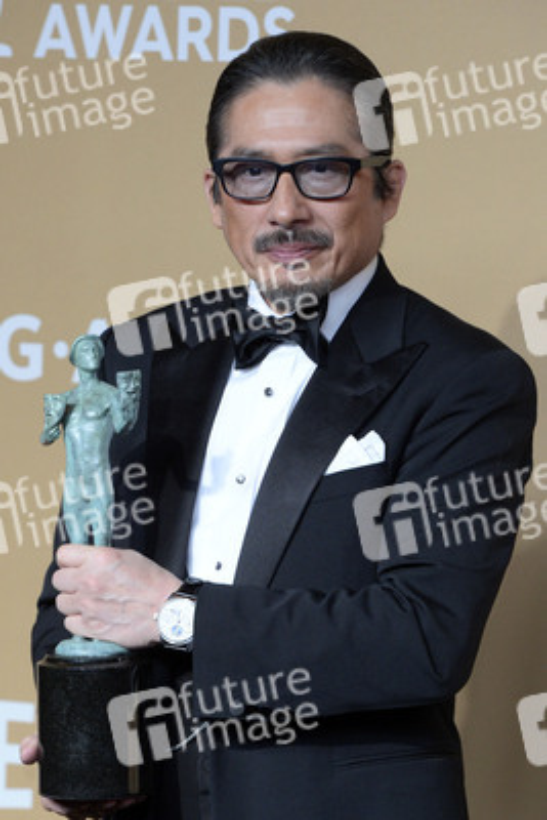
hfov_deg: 8.3
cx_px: 274
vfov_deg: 12.4
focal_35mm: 165
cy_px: 410
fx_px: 3757
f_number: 6.3
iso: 2500
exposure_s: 1/250
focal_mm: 165
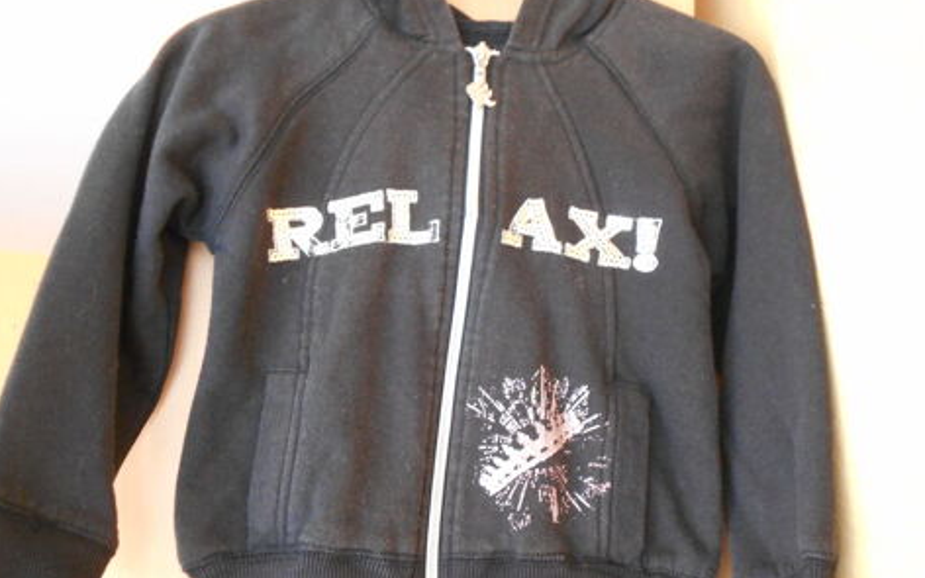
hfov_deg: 47.2
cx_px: 464
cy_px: 341
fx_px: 1059
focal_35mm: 42
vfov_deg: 30.5
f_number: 3.9
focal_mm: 6.7
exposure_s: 1/13
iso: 400
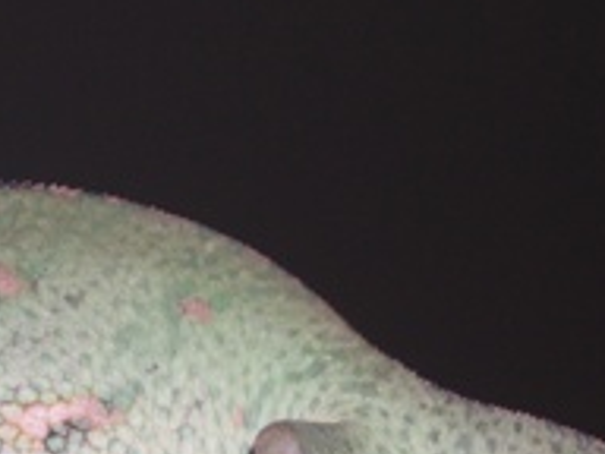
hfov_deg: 11.4
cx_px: 24
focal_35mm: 172
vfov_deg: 8.6
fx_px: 3006
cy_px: 501
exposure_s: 1/60
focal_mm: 13.2
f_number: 9.6
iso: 100
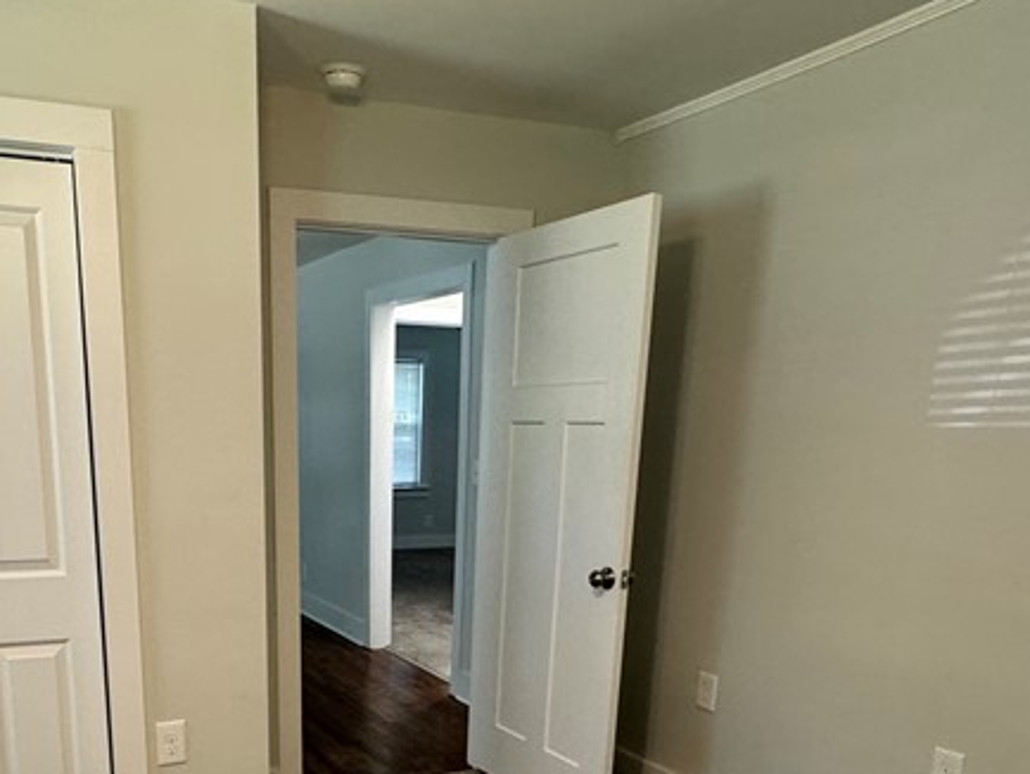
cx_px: 342
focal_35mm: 33
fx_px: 982
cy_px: 715
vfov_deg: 39.5
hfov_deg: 54.2
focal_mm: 2.22
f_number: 2.2
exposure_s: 1/60
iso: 320
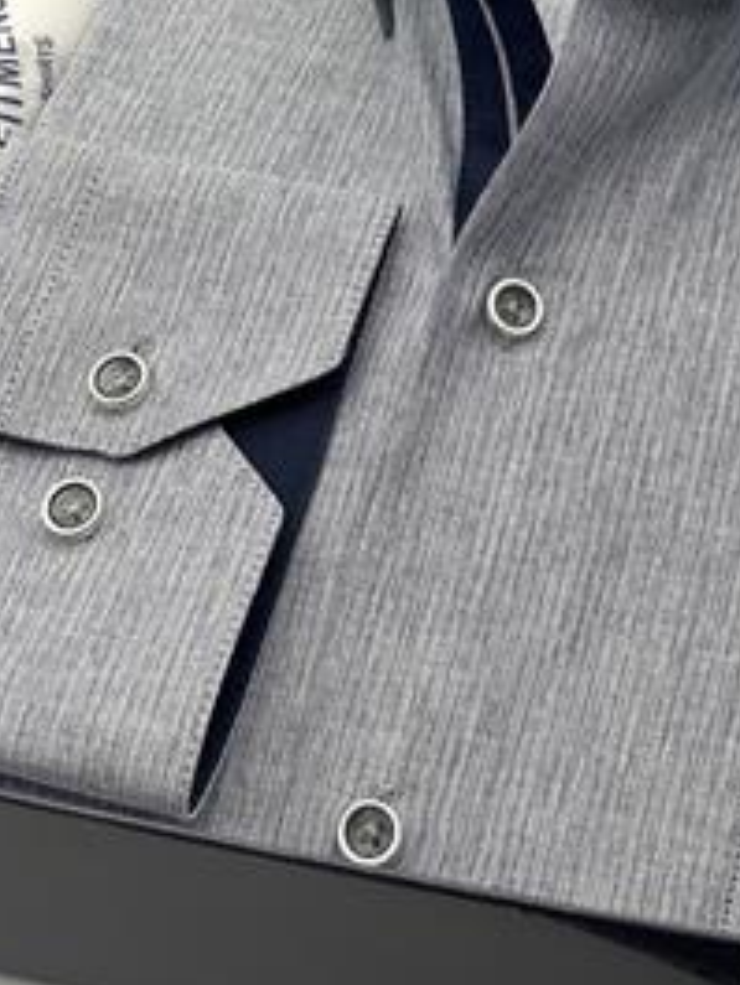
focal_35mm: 81
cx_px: 535
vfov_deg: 23.9
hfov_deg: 18.1
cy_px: 277
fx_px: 2307
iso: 32
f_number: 2
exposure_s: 1/122
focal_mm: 6
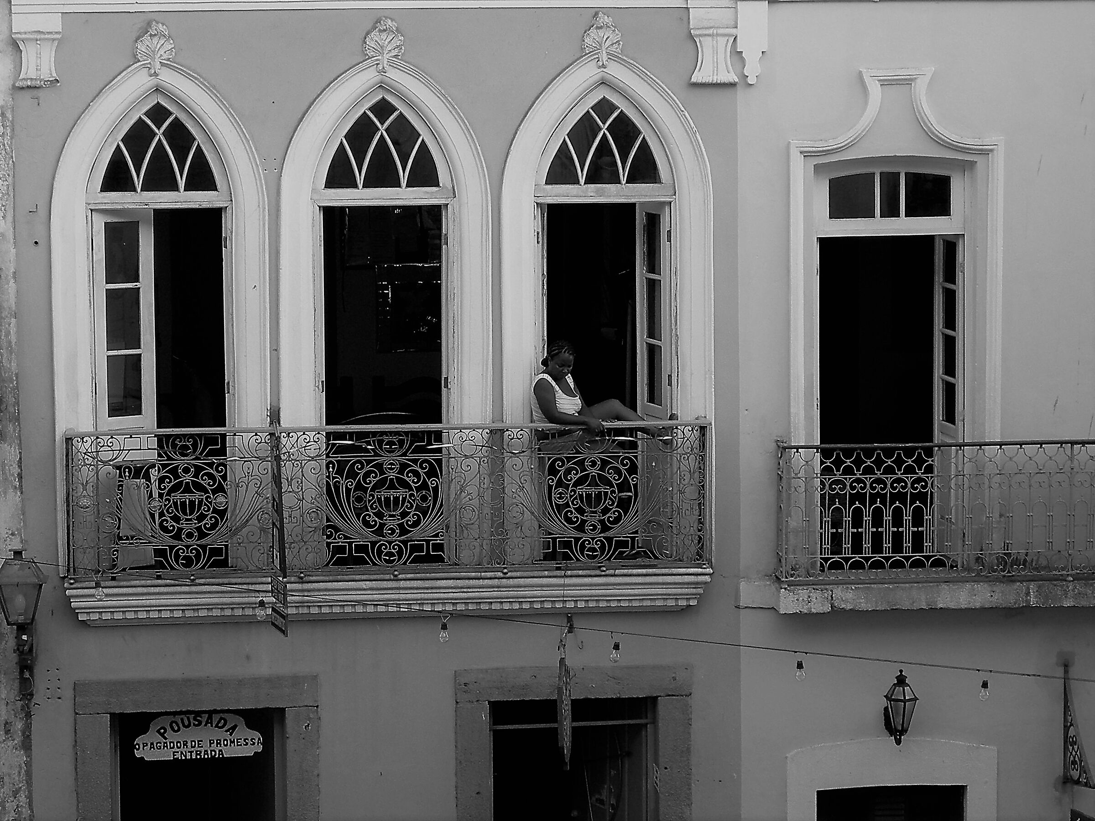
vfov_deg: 11.8
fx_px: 3986
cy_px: 410
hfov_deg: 15.6
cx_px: 548
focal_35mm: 126
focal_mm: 26.3
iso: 106
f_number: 5.2
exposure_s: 1/60.3
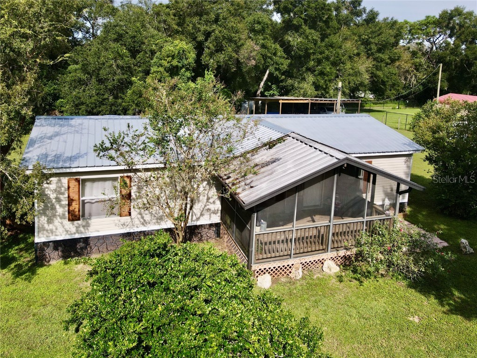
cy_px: 179
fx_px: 331
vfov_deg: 56.8
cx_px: 238
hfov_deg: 71.6
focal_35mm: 24
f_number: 2.8
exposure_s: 1/640
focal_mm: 4.5
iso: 100
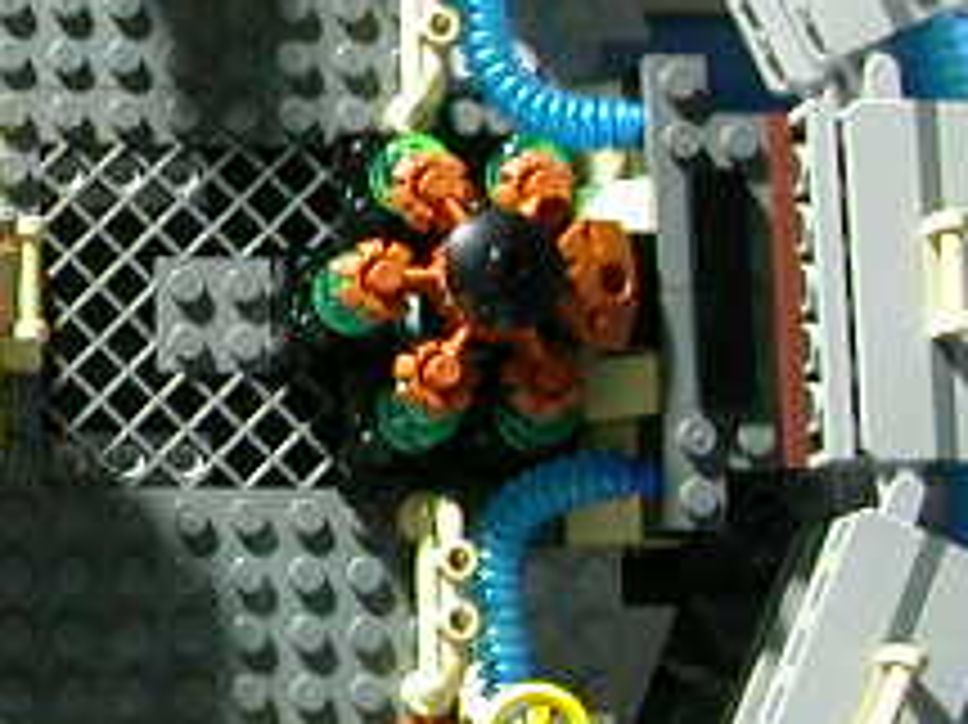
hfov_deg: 17.0
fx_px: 3074
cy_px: 342
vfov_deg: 13.4
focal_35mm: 110
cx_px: -221
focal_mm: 5.6
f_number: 2.7
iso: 400
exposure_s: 1/6.9
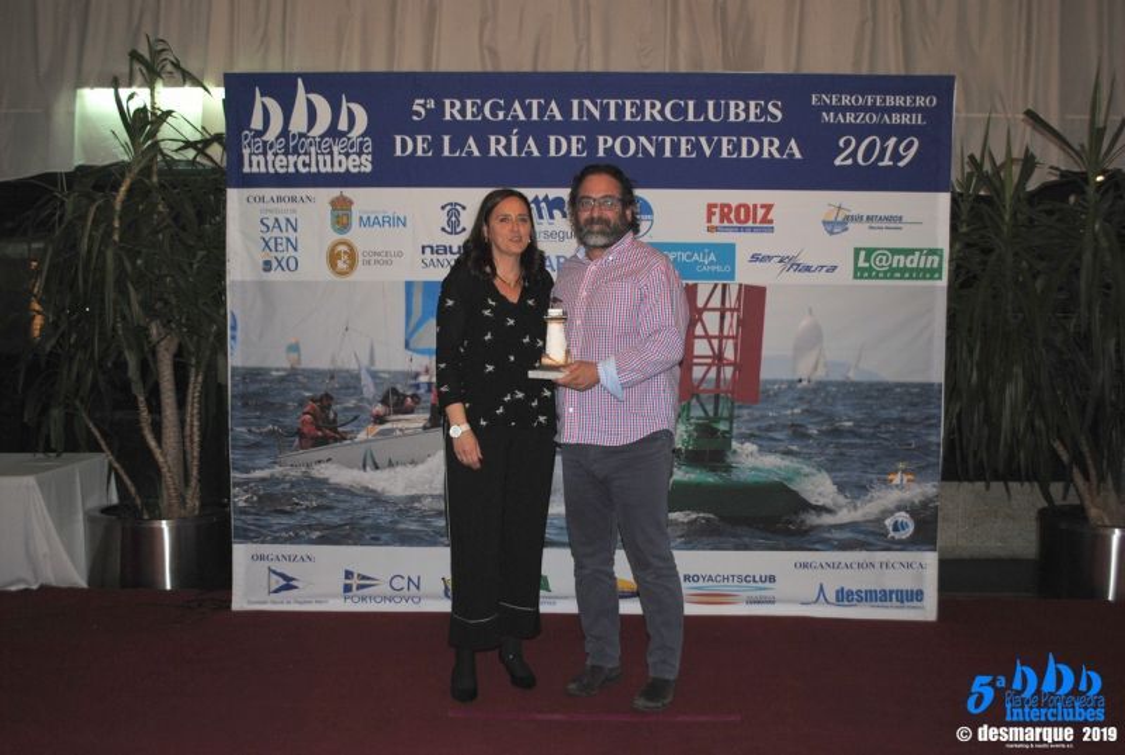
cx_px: 562
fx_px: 1127
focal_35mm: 36
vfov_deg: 37.0
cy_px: 378
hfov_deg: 53.0
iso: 200
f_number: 4
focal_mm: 24
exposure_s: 1/60
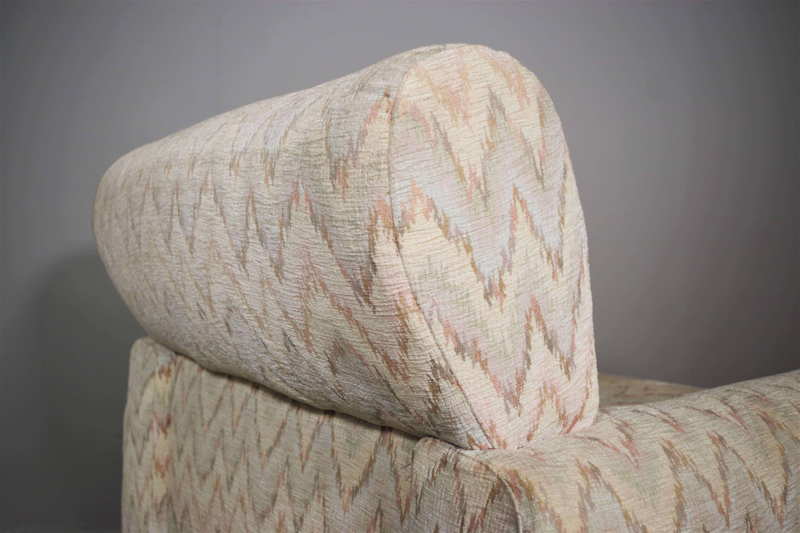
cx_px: 400
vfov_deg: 38.9
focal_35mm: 34
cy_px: 266
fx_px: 755
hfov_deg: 55.8
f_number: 4
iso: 200
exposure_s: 1/60
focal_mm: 23.13
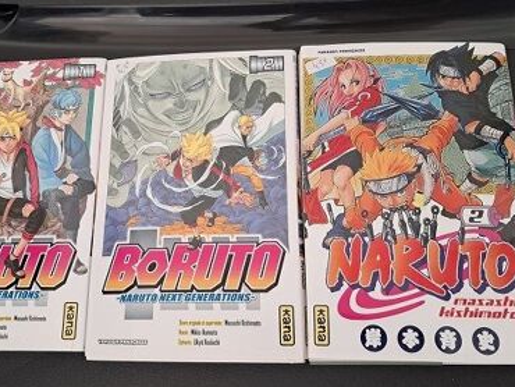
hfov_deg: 52.6
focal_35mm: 35
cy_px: 184
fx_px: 521
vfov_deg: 40.7
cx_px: 239
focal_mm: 4
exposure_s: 1/60
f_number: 1.8
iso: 125
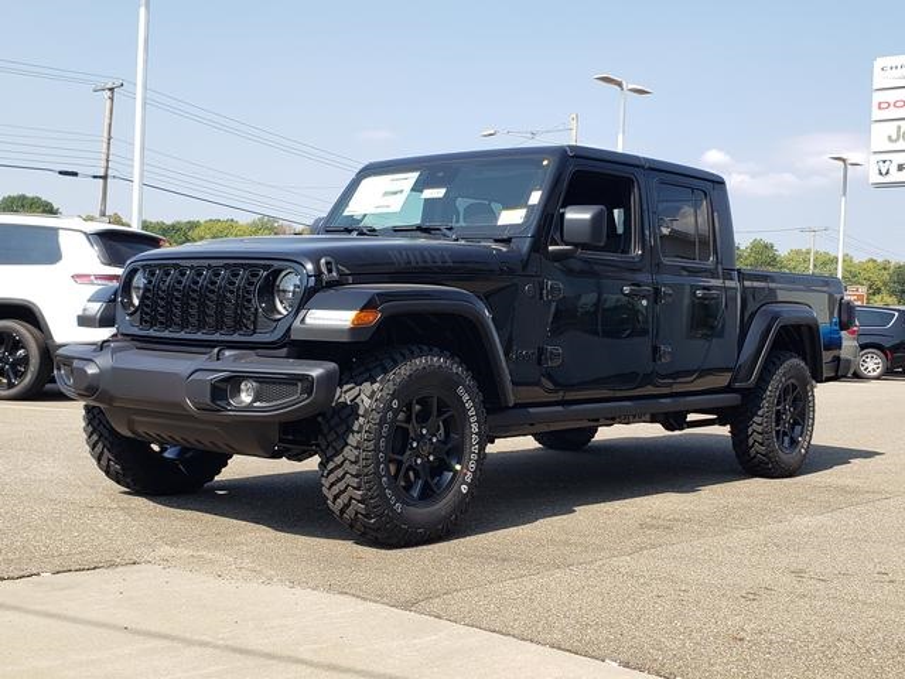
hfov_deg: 67.3
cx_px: 452
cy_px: 340
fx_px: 680
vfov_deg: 53.1
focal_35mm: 26
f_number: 2.4
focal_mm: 4.3
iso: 50
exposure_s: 1/805
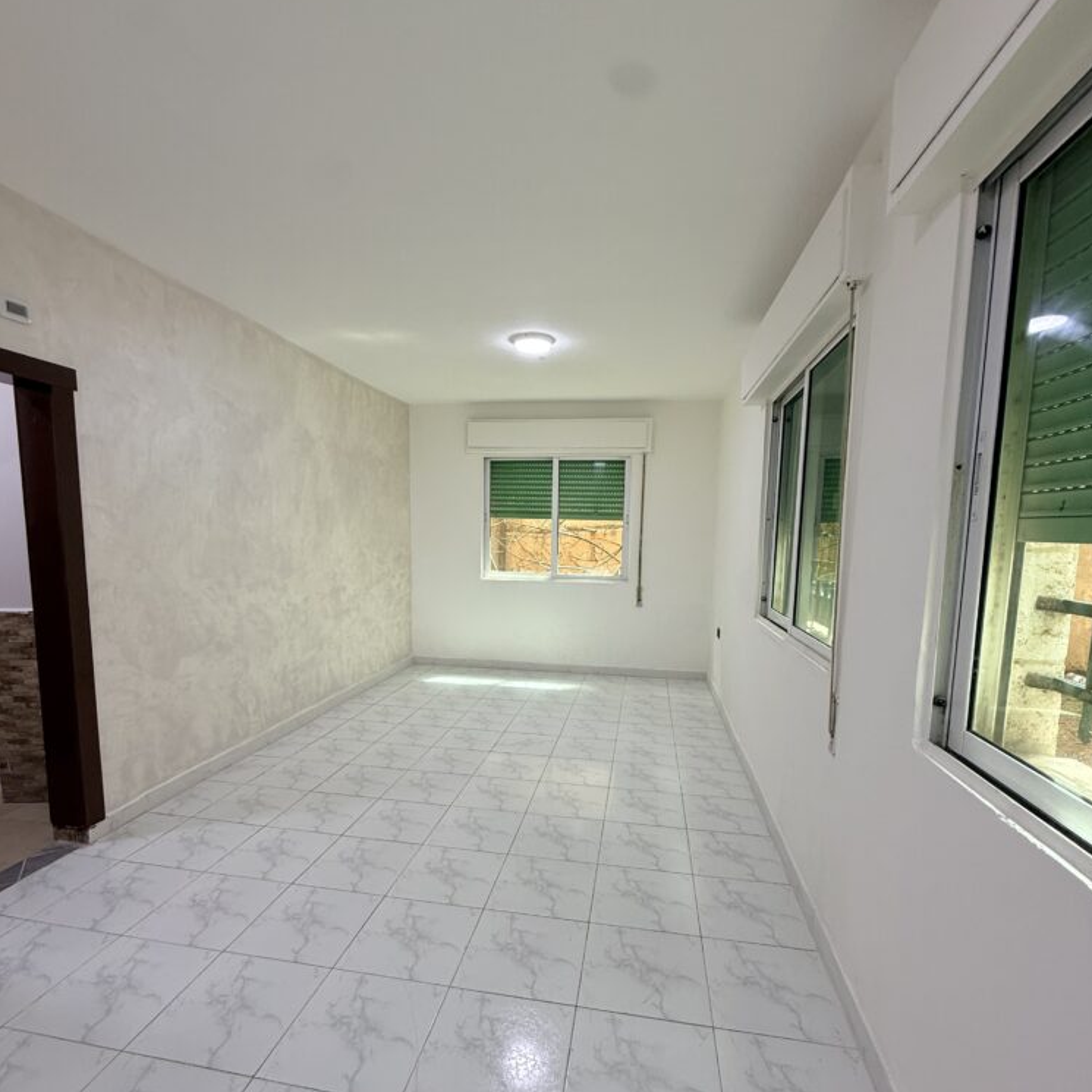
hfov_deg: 84.0
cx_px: 536
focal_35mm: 17
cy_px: 613
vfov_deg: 83.6
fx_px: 607
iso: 80
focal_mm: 2.22
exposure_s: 1/100
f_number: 2.2
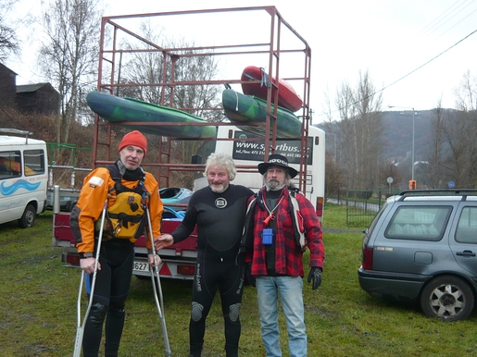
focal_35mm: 41
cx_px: 214
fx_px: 565
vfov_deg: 35.1
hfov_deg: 45.7
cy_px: 188
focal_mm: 5.5
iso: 100
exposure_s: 1/30
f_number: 2.8
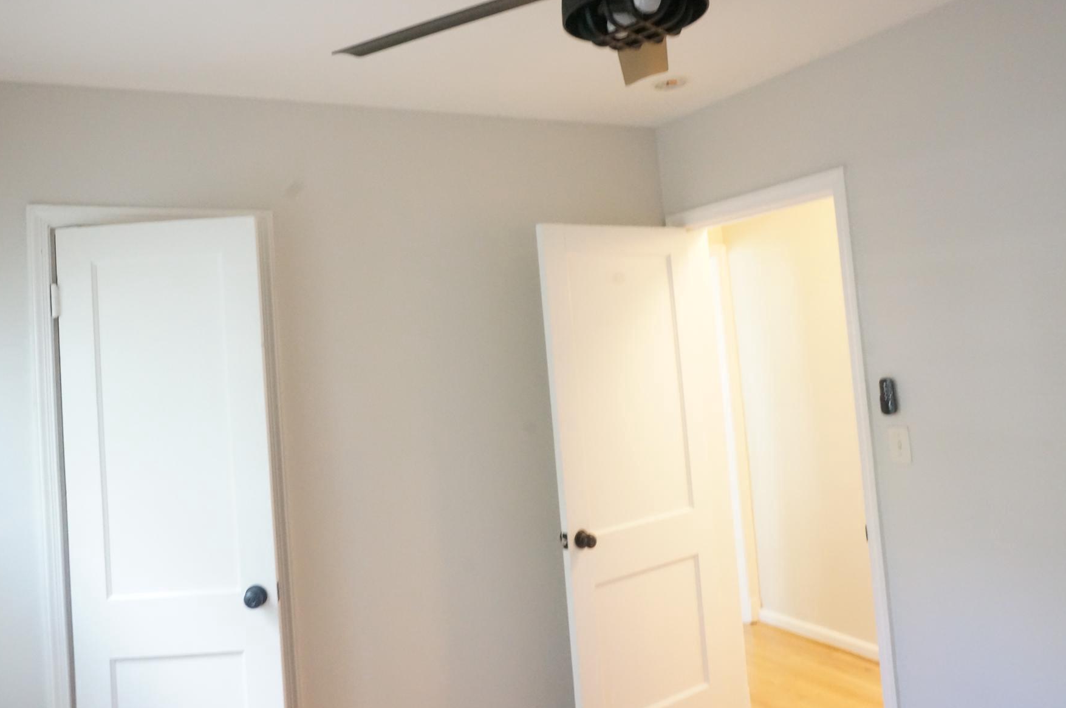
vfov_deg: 46.2
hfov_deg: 65.2
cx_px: 460
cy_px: 301
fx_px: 828
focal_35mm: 28
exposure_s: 1/6
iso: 3200
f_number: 16
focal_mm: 16
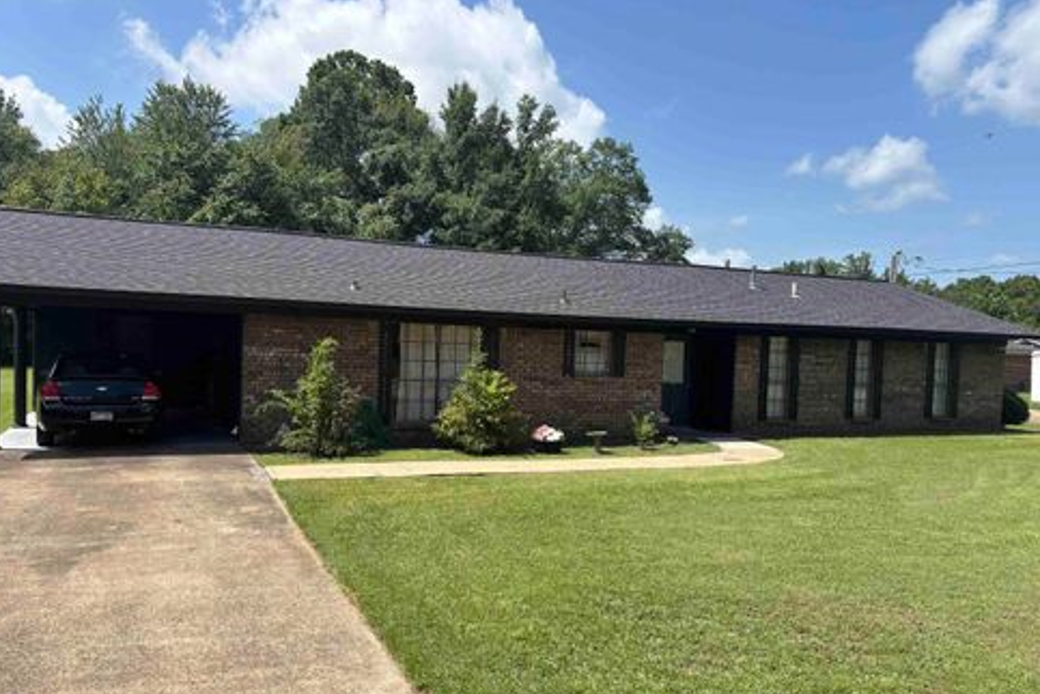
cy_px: 367
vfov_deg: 46.4
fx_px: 809
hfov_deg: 65.5
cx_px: 510
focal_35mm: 28
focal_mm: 5.96
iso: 50
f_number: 1.6
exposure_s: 1/2710
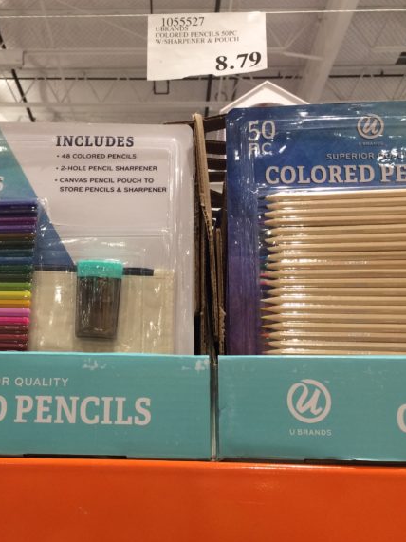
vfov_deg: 47.9
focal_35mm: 39
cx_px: 143
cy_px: 271
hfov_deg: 36.5
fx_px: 610
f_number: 2.2
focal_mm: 4.15
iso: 100
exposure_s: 1/30
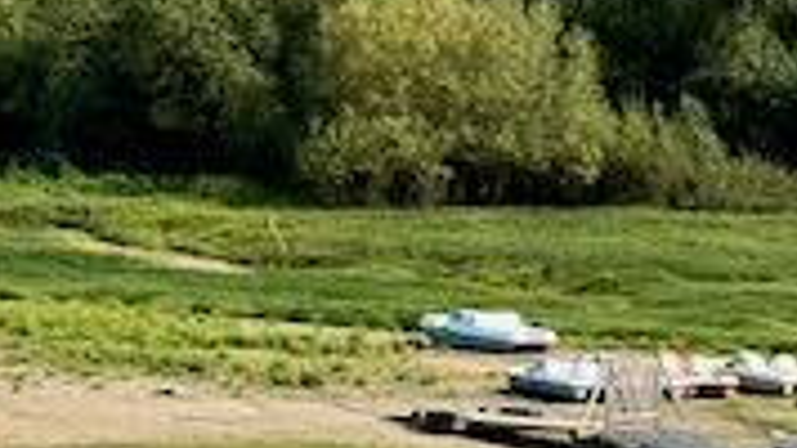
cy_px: 399
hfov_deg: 11.1
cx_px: 1088
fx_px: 3972
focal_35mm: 188
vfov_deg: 6.4
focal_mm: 6.76
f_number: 1.78
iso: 64
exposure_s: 1/3257
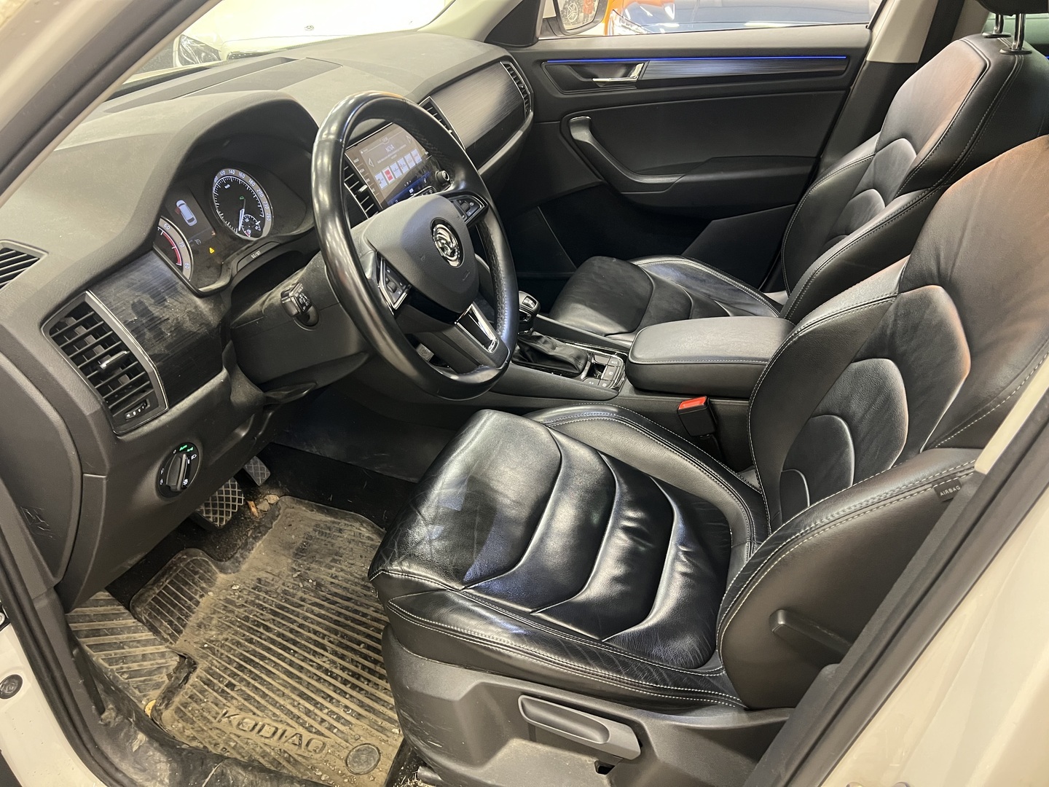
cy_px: 394
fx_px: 788
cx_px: 524
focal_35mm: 26
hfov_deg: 67.3
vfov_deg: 53.1
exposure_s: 1/50
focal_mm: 5.7
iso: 500
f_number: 1.5
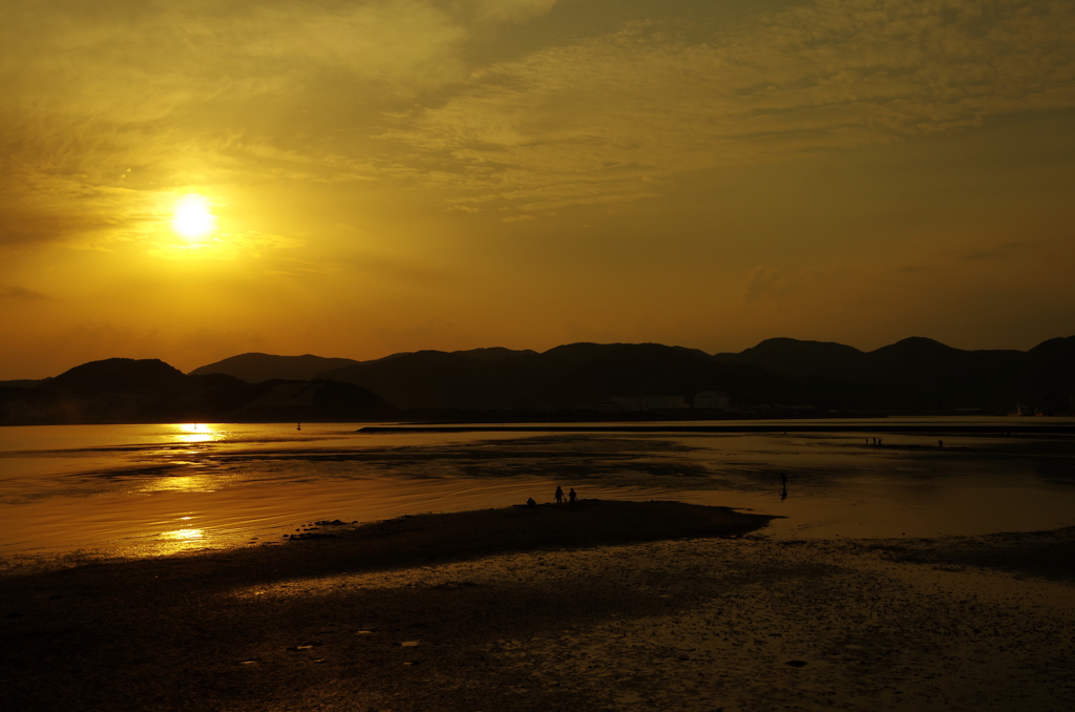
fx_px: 1073
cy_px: 356
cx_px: 538
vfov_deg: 36.7
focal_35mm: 36
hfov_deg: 53.2
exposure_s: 1/2000
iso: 100
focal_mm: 24
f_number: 6.7
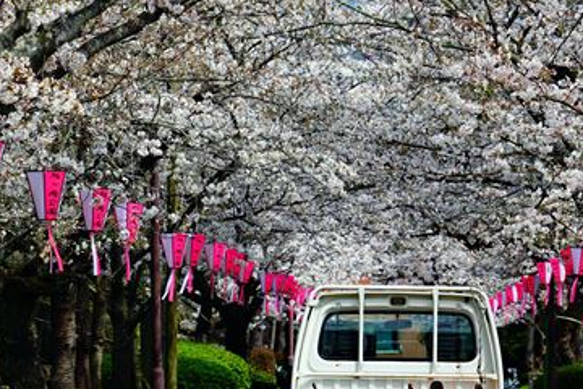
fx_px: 5473
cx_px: 434
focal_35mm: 338
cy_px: 189
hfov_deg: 6.1
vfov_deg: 4.1
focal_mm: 152
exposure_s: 1/250
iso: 125
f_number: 8
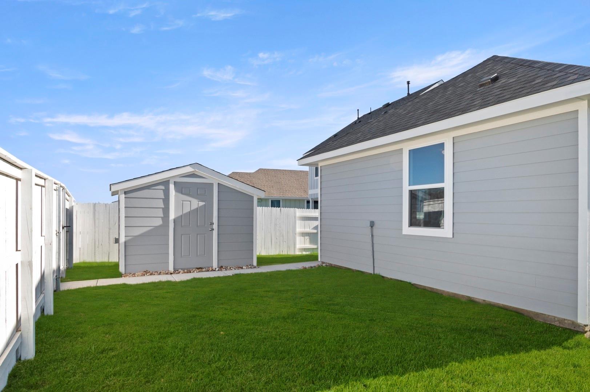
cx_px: 295
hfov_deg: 81.2
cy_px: 196
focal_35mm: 21
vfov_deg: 59.4
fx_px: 344
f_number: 8
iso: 400
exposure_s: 1/400
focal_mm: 14
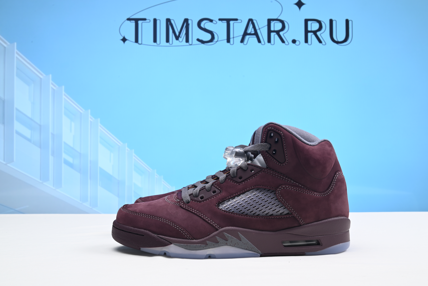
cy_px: 143
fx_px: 488
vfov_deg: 32.7
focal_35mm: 41
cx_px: 214
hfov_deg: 47.4
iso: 100
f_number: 16
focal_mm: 41
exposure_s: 1/2
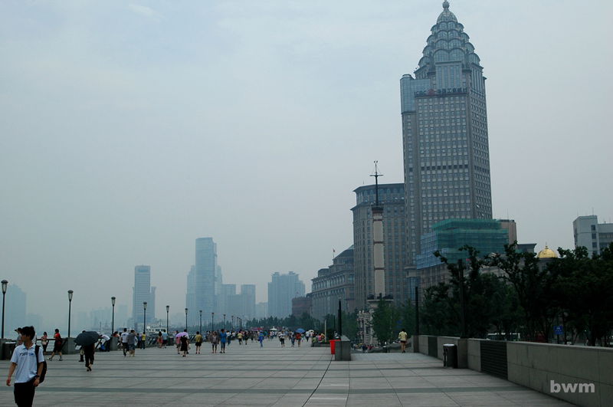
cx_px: 306
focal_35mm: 42
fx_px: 714
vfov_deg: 31.8
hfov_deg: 46.5
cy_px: 204
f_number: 11
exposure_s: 1/400
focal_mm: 28
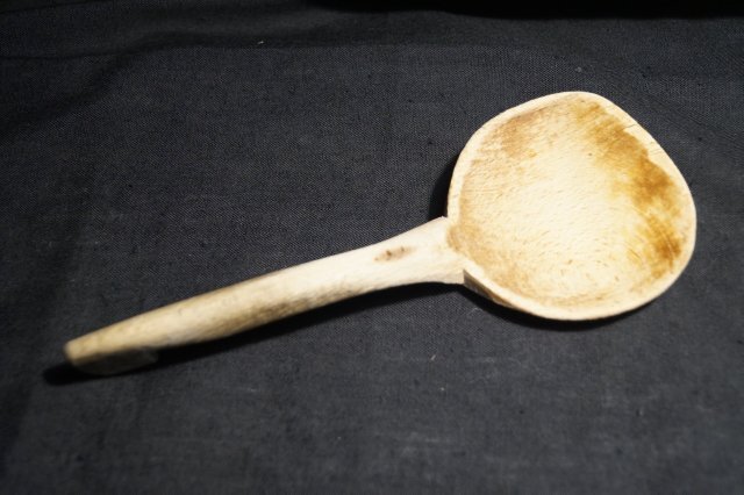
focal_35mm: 42
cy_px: 248
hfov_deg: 46.4
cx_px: 372
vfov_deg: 31.9
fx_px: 868
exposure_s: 1/60
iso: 3200
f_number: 4.5
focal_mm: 28
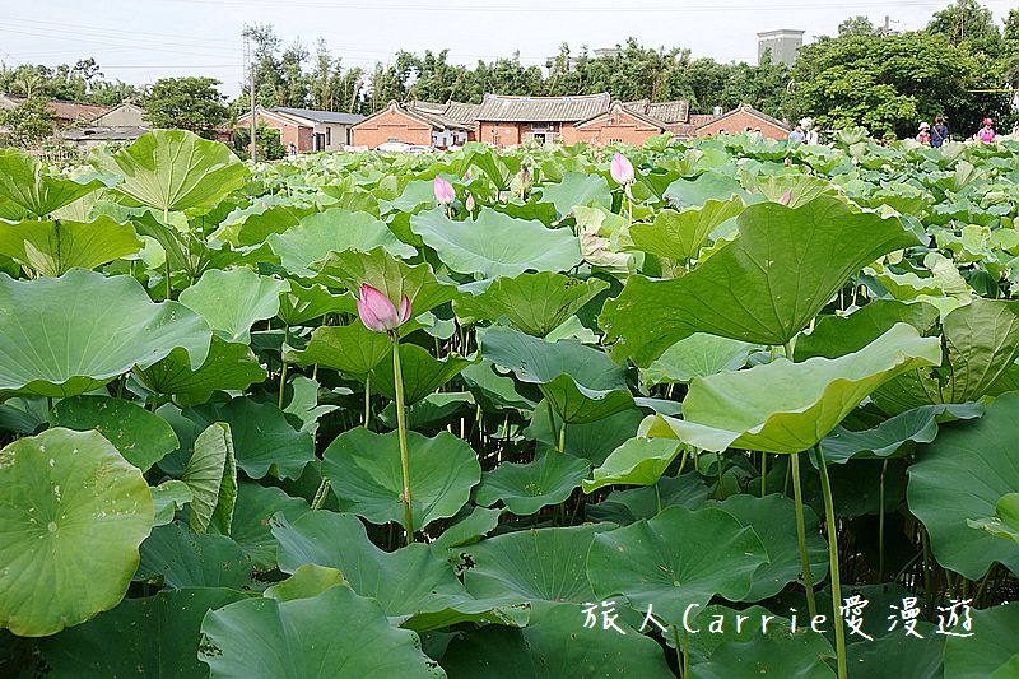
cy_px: 340
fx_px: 1189
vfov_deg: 31.9
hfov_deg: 46.4
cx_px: 510
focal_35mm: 42
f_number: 4
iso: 100
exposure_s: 1/320
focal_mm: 15.45
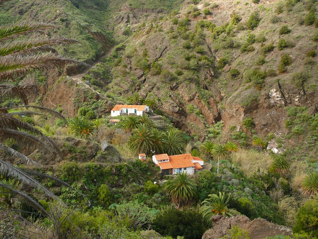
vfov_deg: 40.7
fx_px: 321
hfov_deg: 52.6
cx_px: 159
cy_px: 120
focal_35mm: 35
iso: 100
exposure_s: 1/100
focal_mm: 7.4
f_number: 3.6
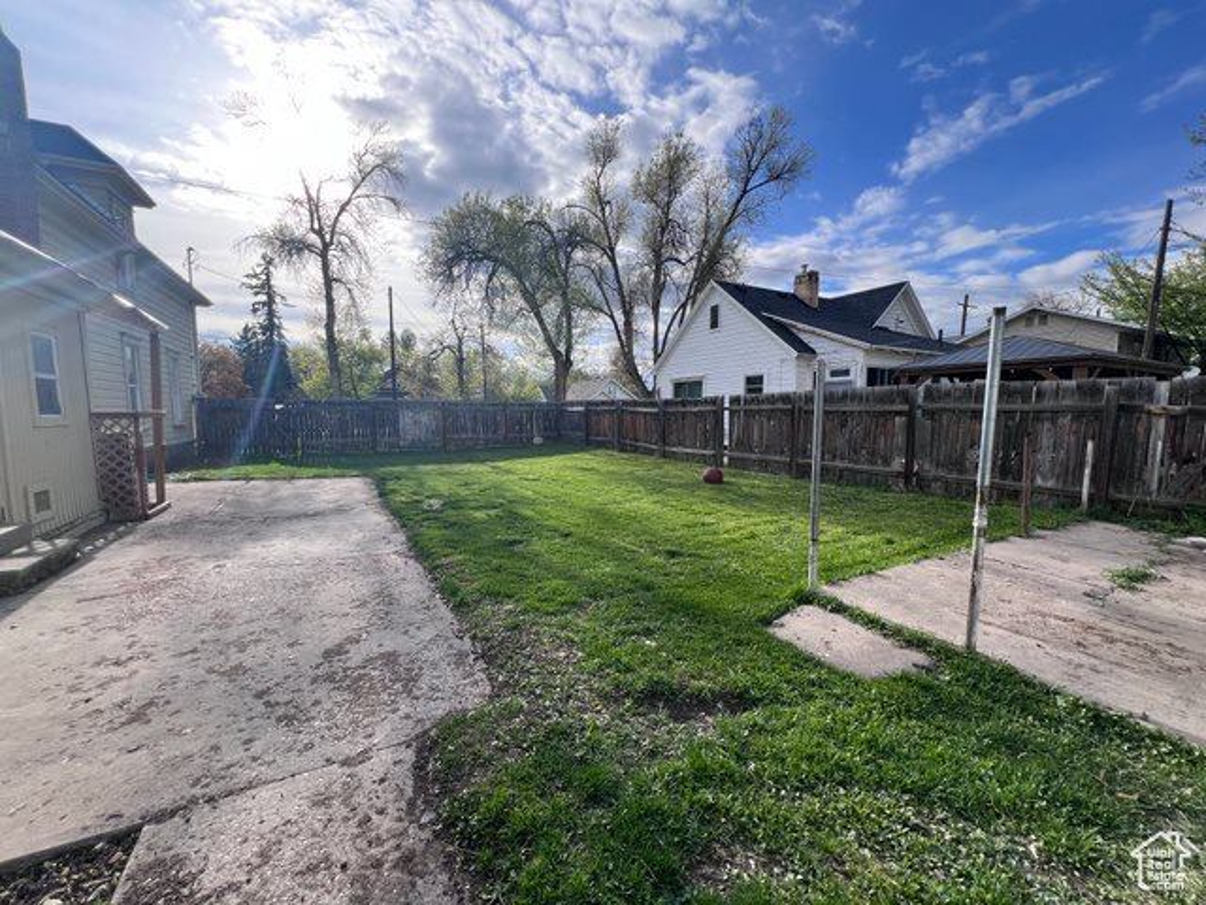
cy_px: 452
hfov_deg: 106.2
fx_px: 453
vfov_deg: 89.9
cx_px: 603
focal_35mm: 13
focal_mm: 1.57
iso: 32
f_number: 1.8
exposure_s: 1/1064
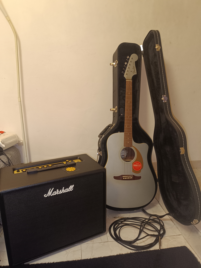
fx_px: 186
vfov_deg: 71.6
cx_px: 100
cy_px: 134
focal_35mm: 24
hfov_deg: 56.8
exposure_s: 1/25
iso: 950
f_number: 1.88
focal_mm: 5.59
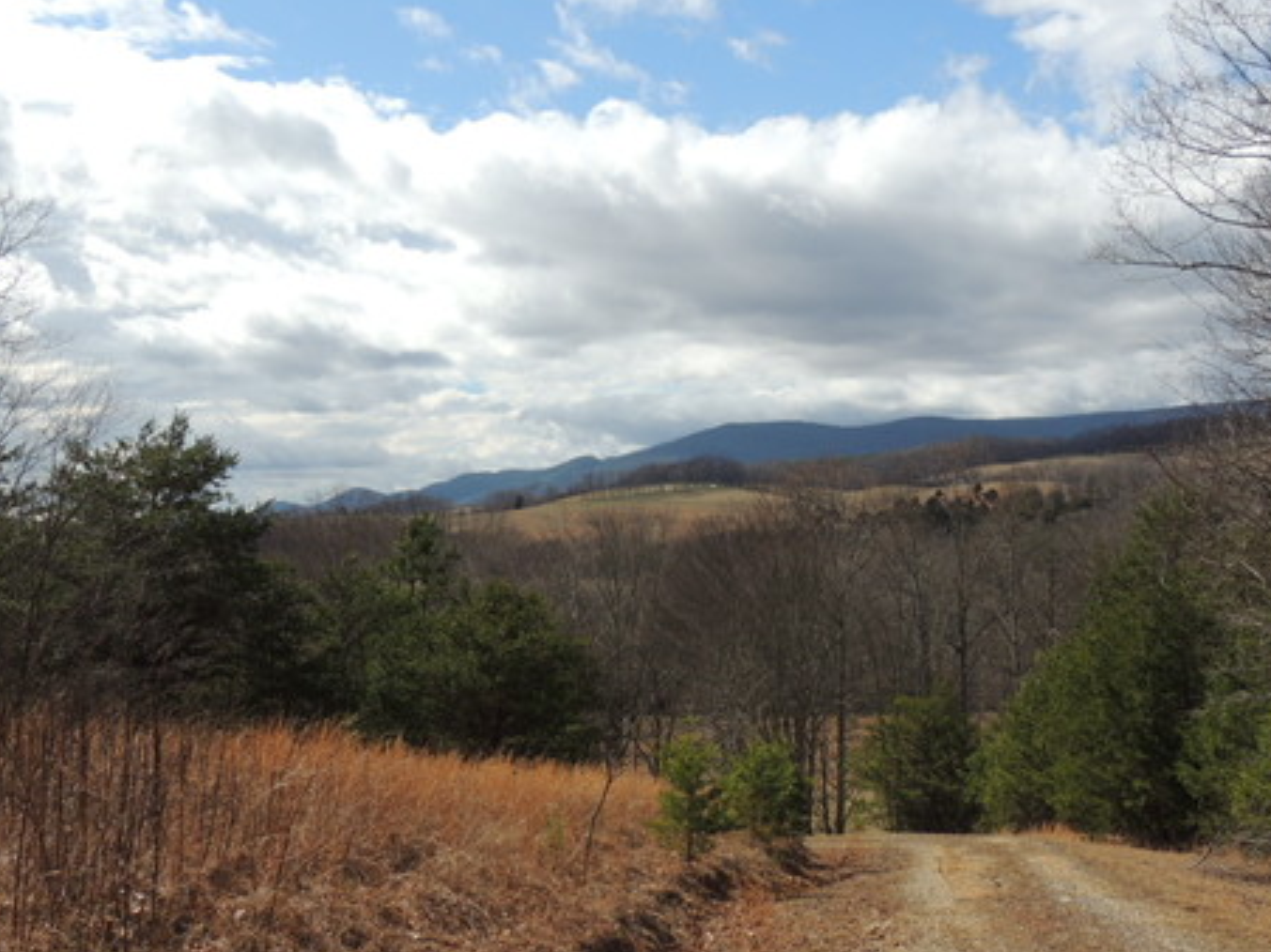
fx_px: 1799
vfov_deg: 29.6
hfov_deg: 38.9
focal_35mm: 49
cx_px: 669
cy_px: 522
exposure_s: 1/1250
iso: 100
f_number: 3.6
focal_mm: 6.2
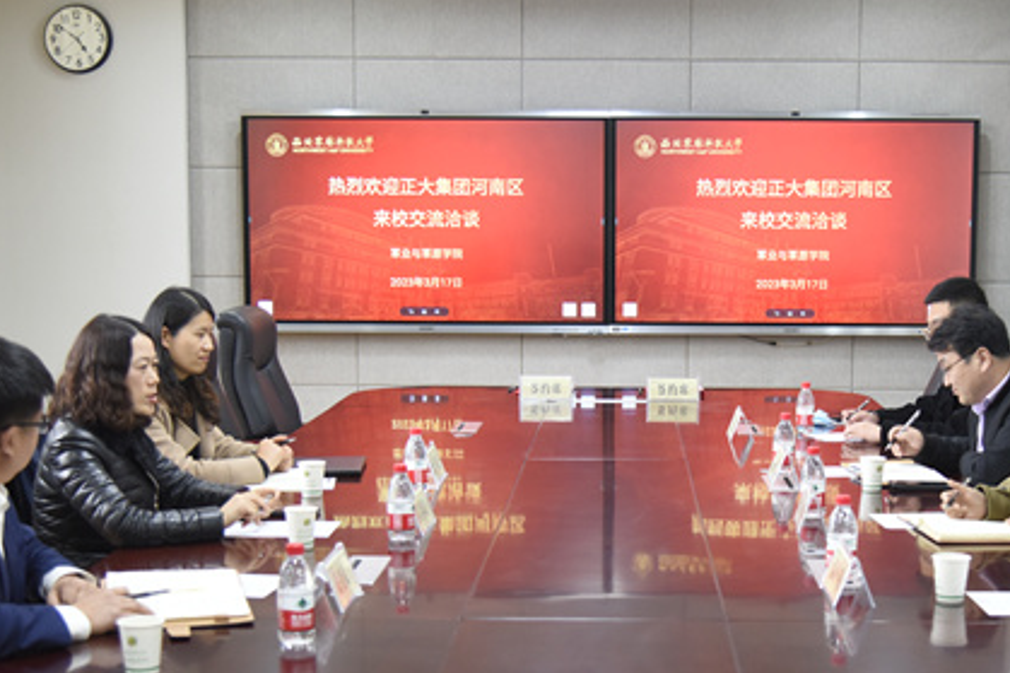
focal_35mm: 63
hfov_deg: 31.8
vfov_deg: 21.5
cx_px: 612
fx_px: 1767
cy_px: 461
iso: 1100
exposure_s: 1/60
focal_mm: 44
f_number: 4
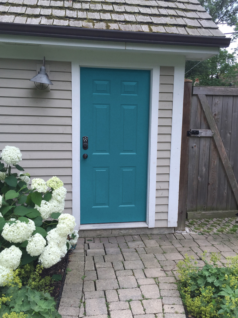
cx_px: 119
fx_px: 275
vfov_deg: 60.0
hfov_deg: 46.8
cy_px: 159
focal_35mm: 30
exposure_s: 1/388
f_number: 2.2
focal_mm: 4.15
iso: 32
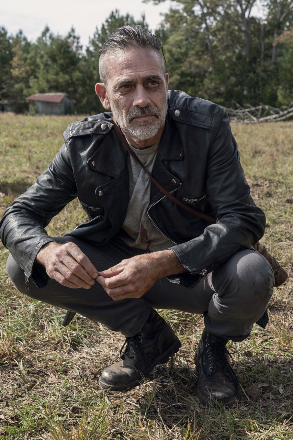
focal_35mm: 54
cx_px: 146
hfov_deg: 25.1
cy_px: 220
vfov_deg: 36.9
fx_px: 659
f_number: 8
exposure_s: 1/400
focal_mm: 54
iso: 400
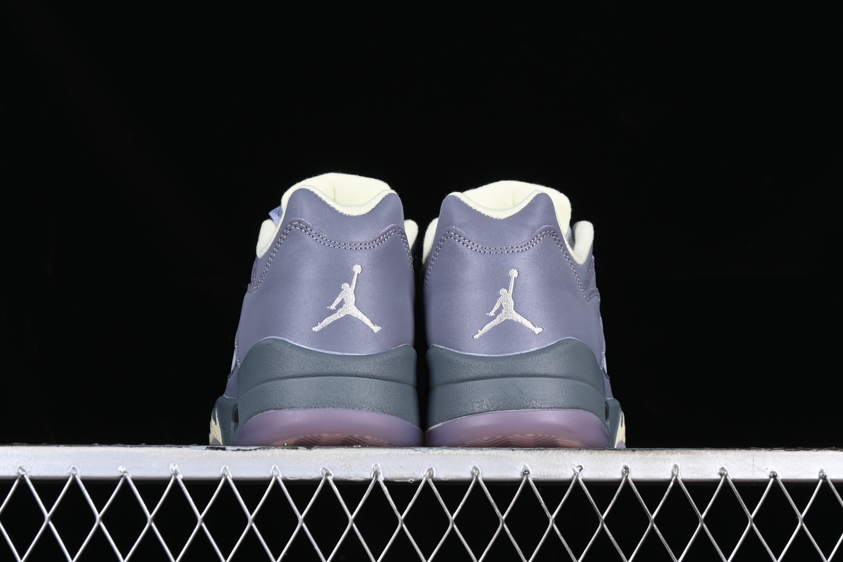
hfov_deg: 27.0
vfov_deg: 18.2
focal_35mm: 75
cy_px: 281
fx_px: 1756
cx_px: 422
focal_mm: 50
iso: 160
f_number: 7.1
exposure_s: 1/60
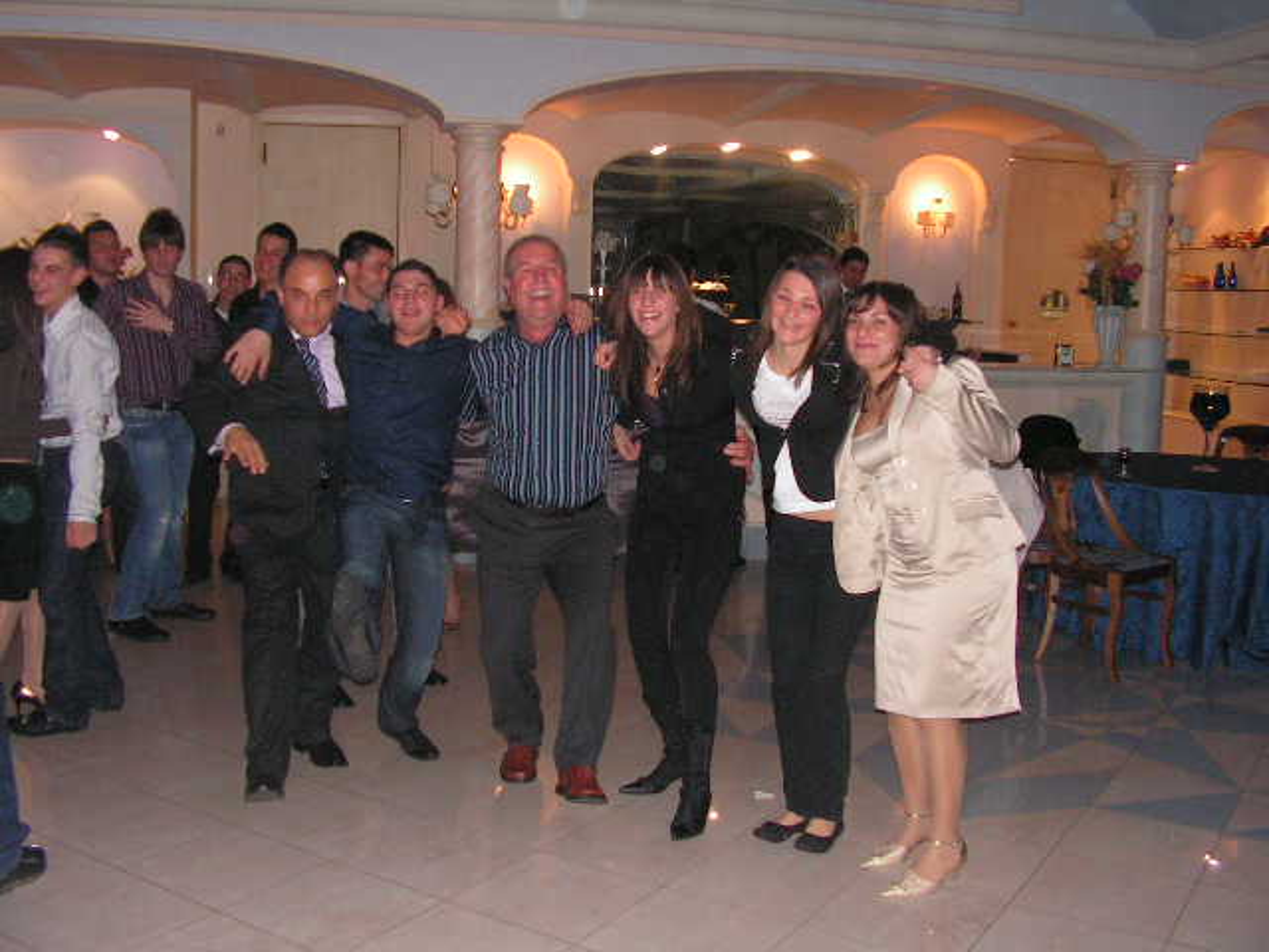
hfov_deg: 51.4
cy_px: 476
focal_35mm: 36
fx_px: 1320
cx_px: 634
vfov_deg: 39.7
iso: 200
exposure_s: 1/40
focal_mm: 6
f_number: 3.2
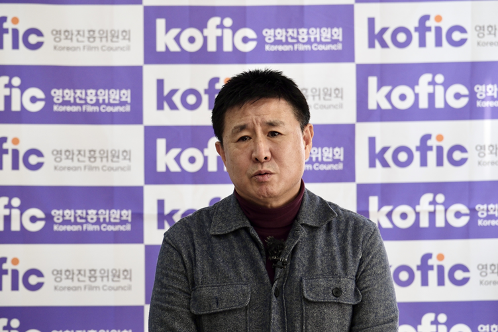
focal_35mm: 180
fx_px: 2489
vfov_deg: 7.6
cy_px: 166
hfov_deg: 11.4
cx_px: 249
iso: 640
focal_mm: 120
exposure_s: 1/210
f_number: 5.6
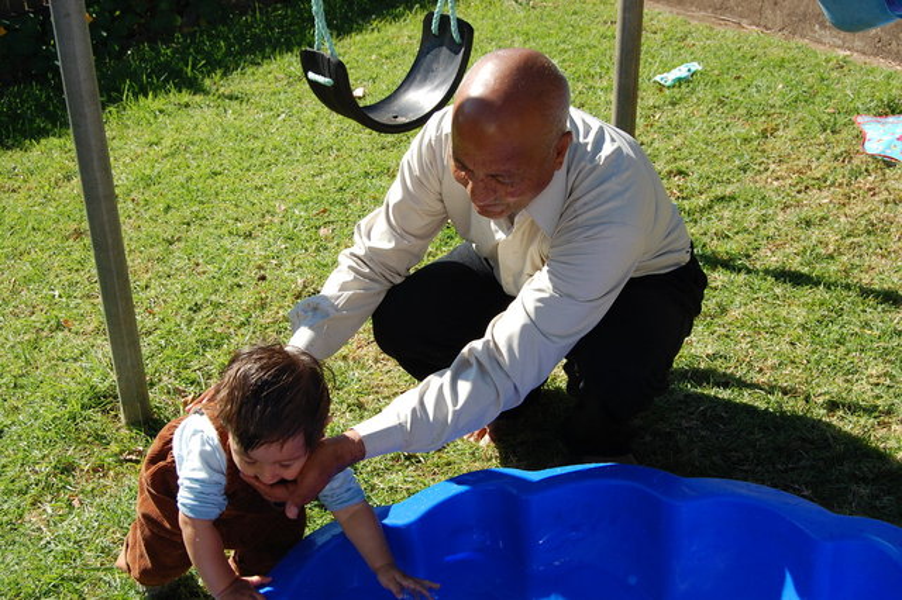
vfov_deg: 29.8
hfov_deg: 43.6
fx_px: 1127
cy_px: 300
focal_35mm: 45
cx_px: 451
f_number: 9
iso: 200
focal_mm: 30
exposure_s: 1/320
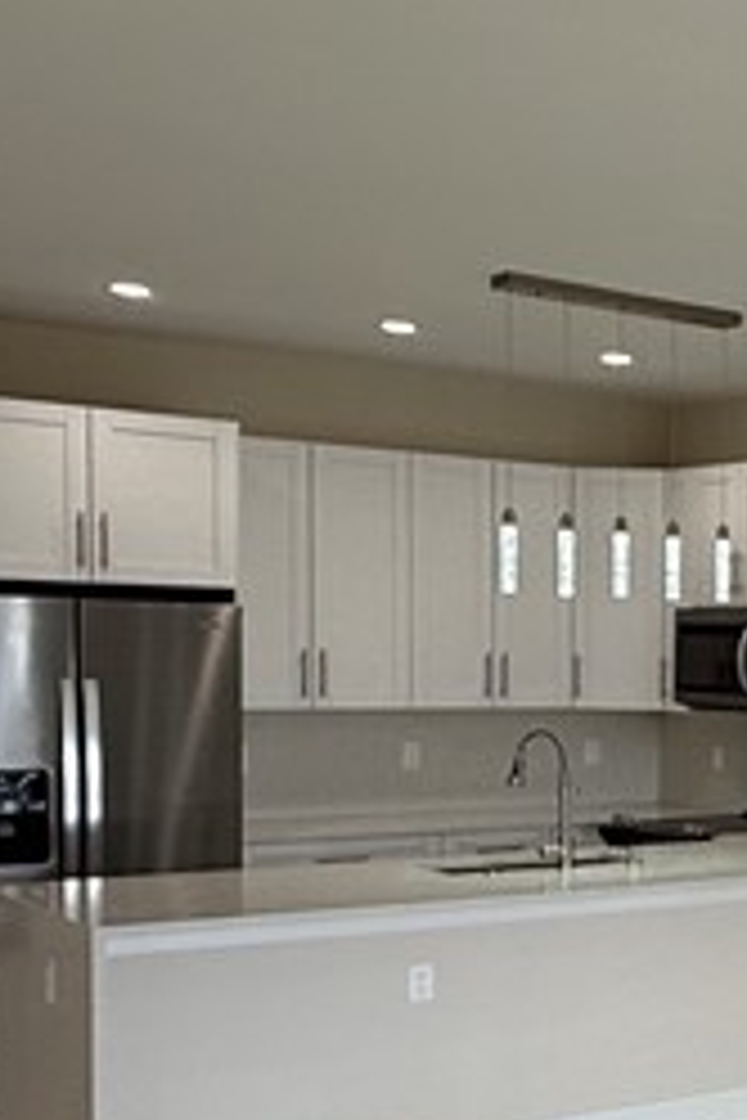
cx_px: 1341
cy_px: 751
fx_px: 1867
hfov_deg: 18.0
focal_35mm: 60
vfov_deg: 33.1
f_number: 2.2
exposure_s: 1/120
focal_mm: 2.22
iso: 64
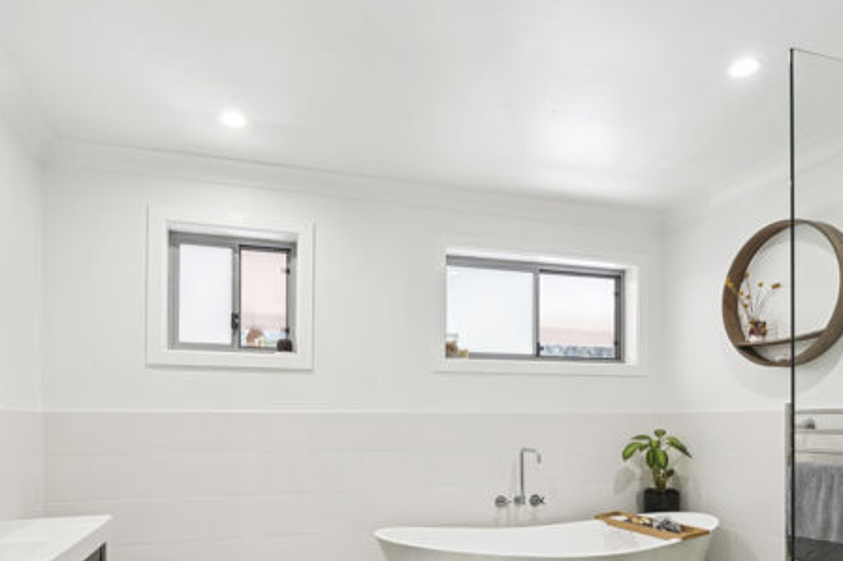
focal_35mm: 25
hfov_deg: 71.5
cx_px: 438
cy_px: 448
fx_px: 585
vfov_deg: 48.4
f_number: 7.1
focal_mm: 14
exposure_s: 1/25
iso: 200
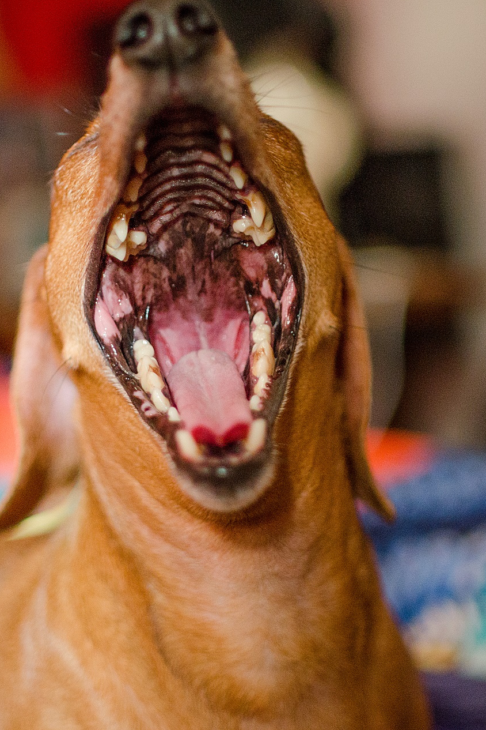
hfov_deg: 17.1
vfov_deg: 25.4
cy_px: 364
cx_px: 227
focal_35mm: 80
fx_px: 1615
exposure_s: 1/500
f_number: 1.4
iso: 640
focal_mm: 35
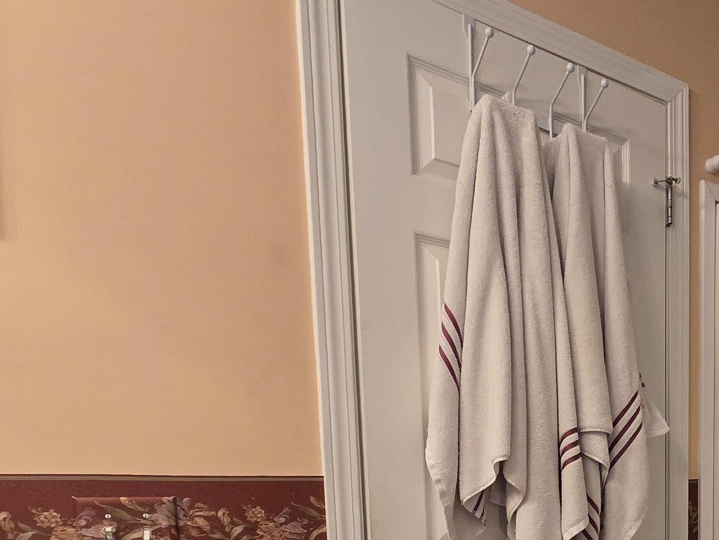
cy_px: 557
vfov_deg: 42.1
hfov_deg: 54.5
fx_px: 582
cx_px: 658
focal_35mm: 28
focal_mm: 2.2
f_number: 2.2
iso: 400
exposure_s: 1/60
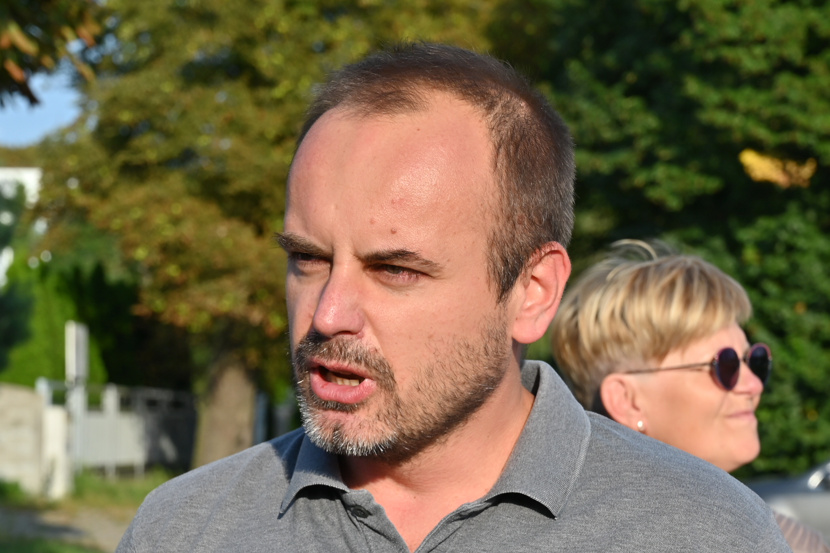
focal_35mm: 70
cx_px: 415
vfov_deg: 19.5
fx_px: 1614
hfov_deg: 28.8
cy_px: 276
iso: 100
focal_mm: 70
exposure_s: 1/250
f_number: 9
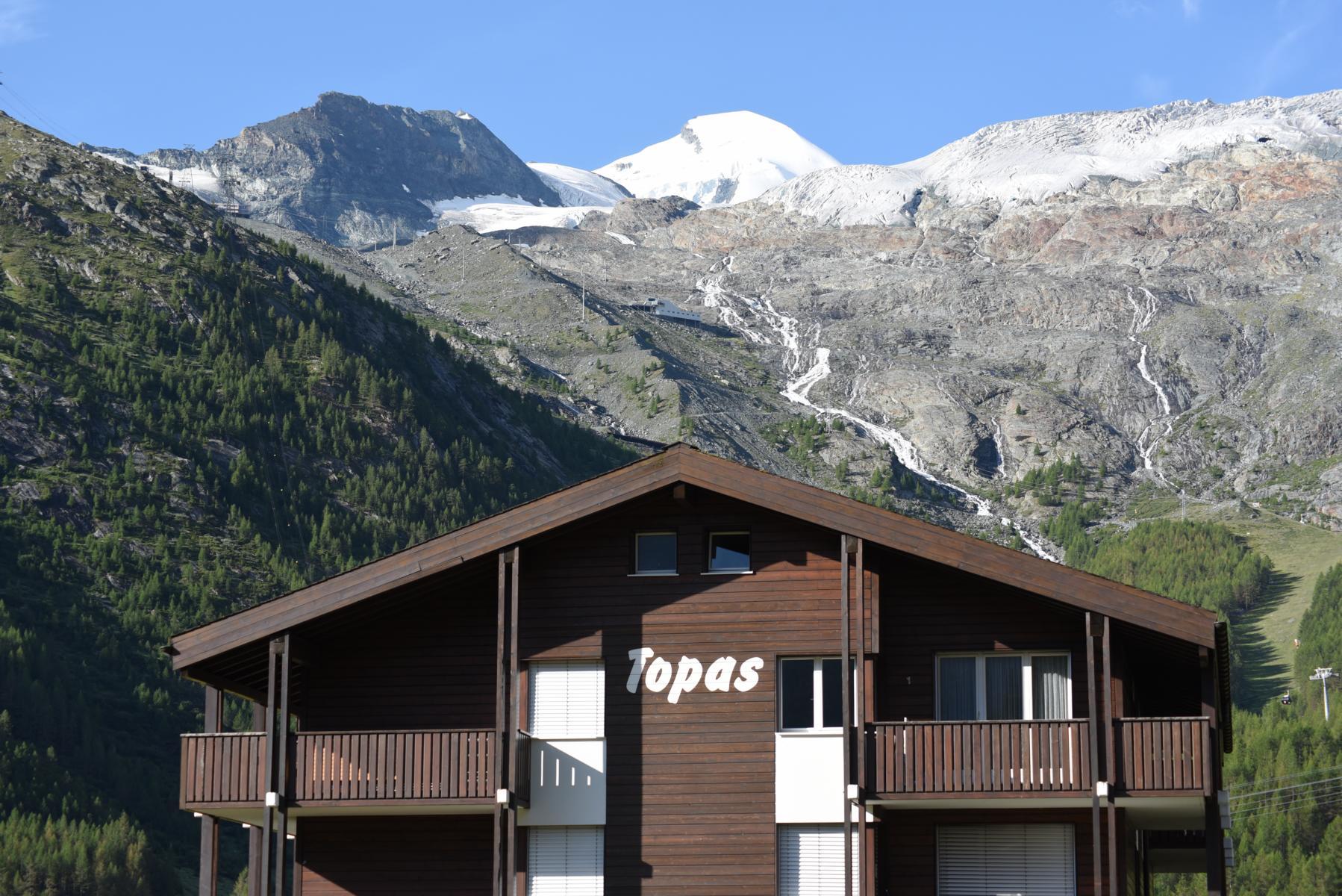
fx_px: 3169
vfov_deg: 16.1
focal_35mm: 85
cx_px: 671
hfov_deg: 23.9
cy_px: 448
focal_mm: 85
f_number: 7.1
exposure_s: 1/1000
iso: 400
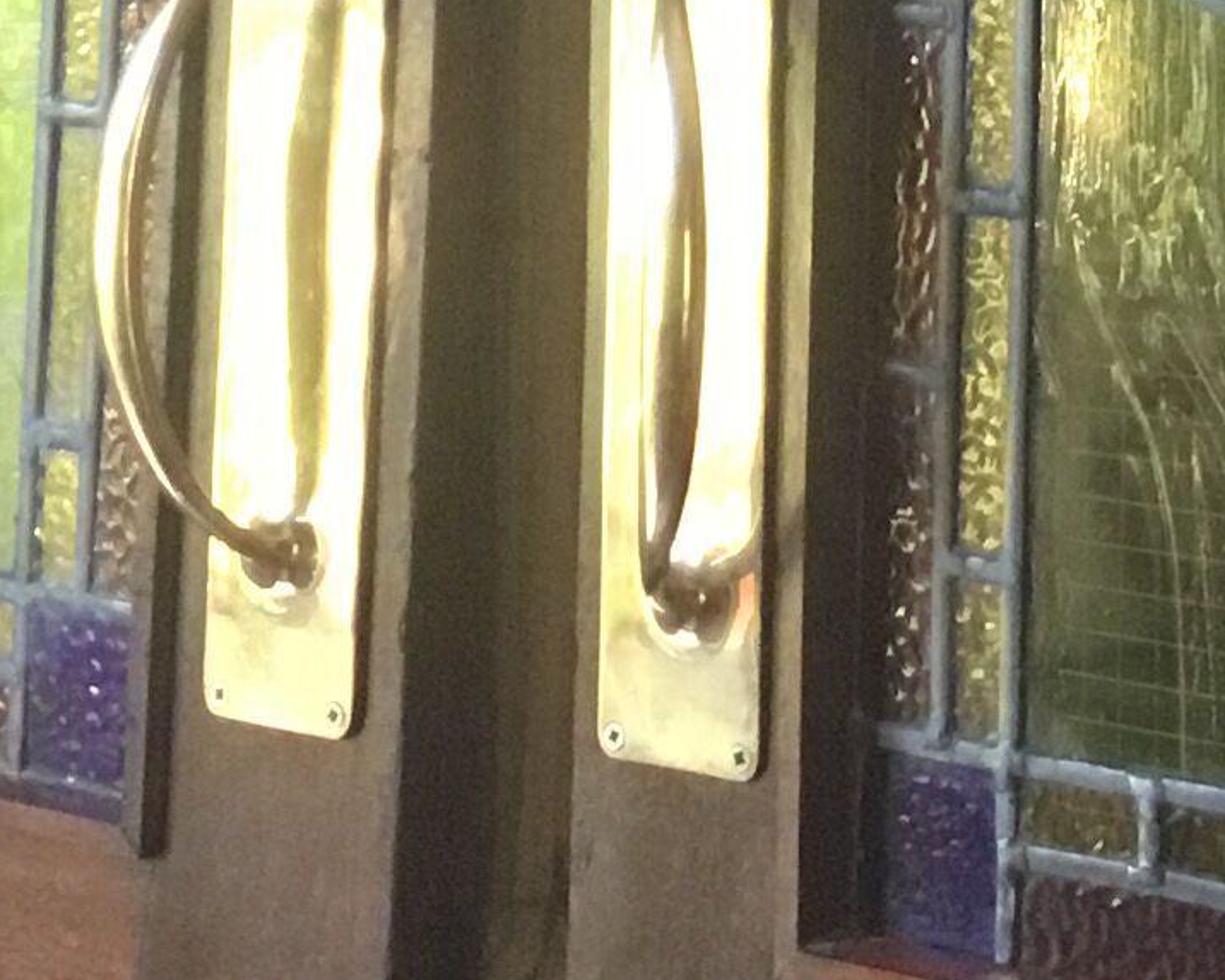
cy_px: -434
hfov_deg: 13.9
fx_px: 5004
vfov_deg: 10.8
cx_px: 941
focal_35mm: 138
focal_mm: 3.3
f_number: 2.4
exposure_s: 1/33
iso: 250
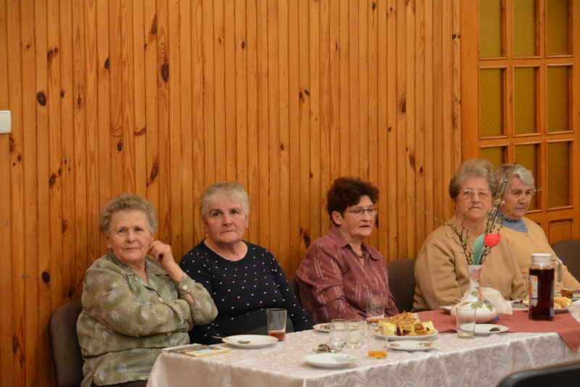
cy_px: 194
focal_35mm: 120
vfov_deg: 11.4
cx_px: 290
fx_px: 1934
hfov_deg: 17.1
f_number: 5
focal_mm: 80
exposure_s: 1/10
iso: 1600
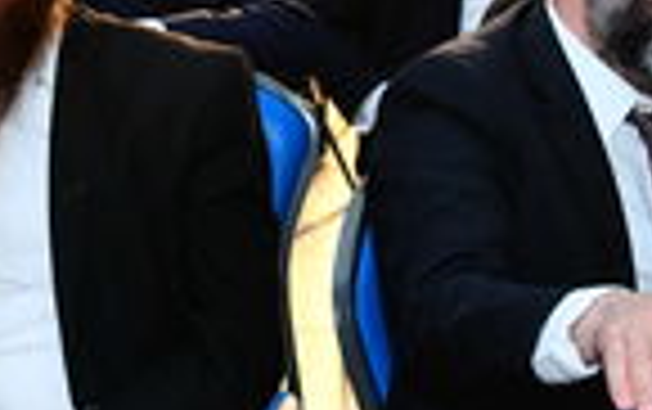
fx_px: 2099
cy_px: 18
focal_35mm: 118
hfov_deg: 17.5
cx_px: 135
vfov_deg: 11.0
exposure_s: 1/100
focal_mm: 42
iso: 3200
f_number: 5.6
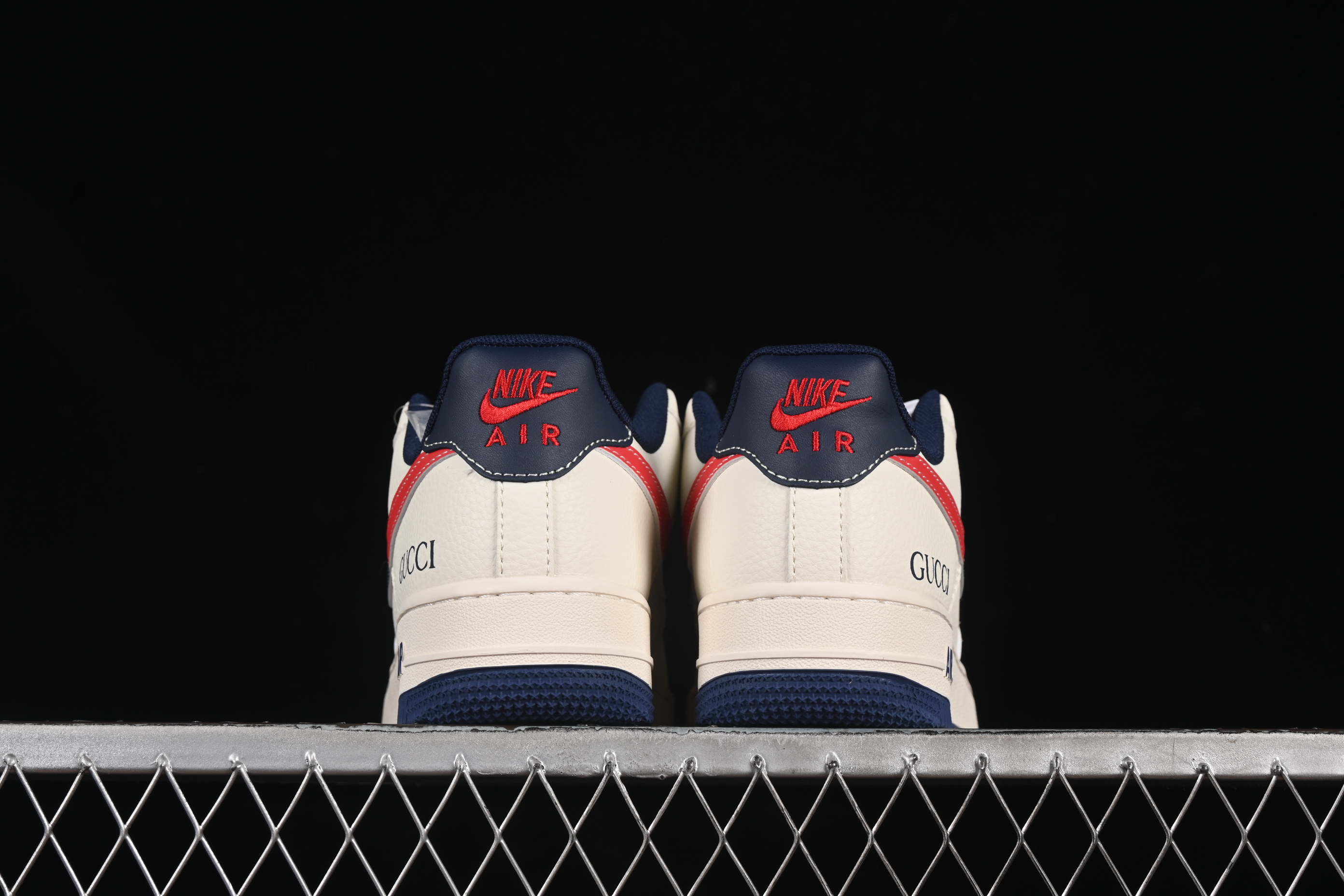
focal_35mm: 75
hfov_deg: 27.0
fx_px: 2800
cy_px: 448
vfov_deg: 18.2
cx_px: 672
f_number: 8
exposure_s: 1/80
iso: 160
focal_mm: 50
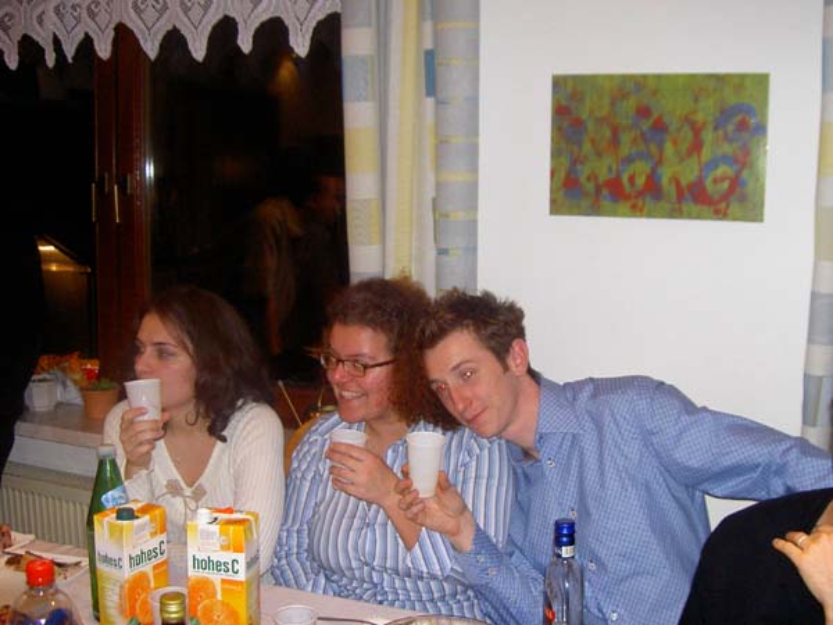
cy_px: 312
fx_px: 938
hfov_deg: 47.9
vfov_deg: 36.8
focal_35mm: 39
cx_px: 416
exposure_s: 1/59.5
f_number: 2.8
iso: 100
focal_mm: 8
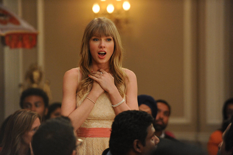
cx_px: 116
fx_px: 1293
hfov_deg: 10.3
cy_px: 78
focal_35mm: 200
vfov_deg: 6.9
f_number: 3.2
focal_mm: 200
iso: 4000
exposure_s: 1/100
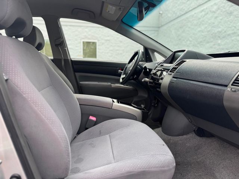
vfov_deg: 56.8
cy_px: 90
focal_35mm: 24
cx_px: 120
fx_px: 166
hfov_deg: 71.6
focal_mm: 6.76
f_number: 1.78
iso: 64
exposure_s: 1/153
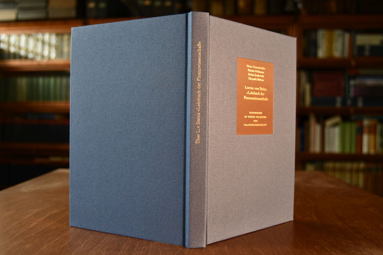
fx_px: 351
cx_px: 192
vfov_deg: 40.0
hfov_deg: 57.2
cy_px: 128
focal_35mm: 33
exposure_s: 1/125
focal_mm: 22
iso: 1000
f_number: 3.5
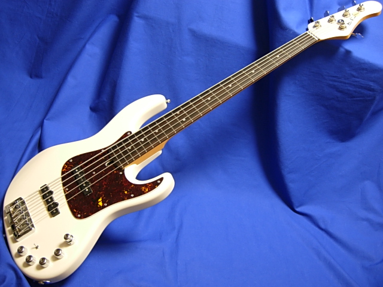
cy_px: 144
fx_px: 398
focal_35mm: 36
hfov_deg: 51.4
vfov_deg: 39.7
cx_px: 192
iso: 91
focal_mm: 7.5
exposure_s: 1/4
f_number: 2.7
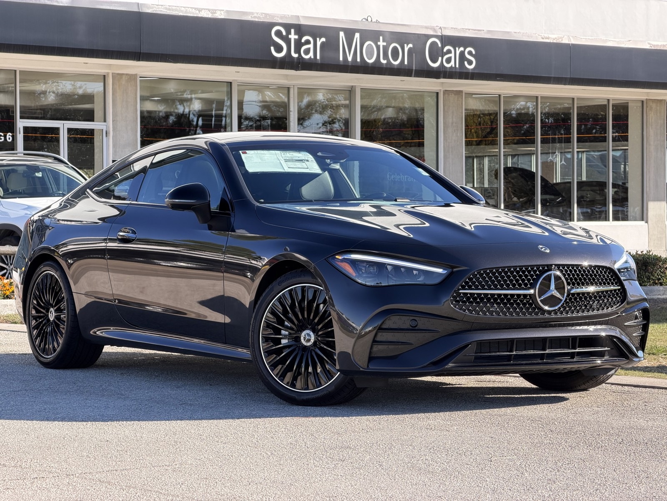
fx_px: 1927
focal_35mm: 100
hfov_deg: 19.6
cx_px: 334
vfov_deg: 14.8
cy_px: 250
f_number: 2.8
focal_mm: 16.89
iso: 50
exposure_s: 1/381
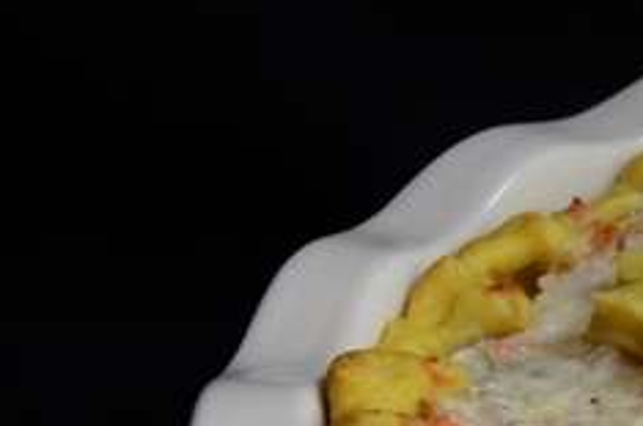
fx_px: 2977
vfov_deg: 8.2
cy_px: 374
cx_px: 1063
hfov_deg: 11.6
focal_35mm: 167
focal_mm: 26
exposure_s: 1/50
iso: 320
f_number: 5
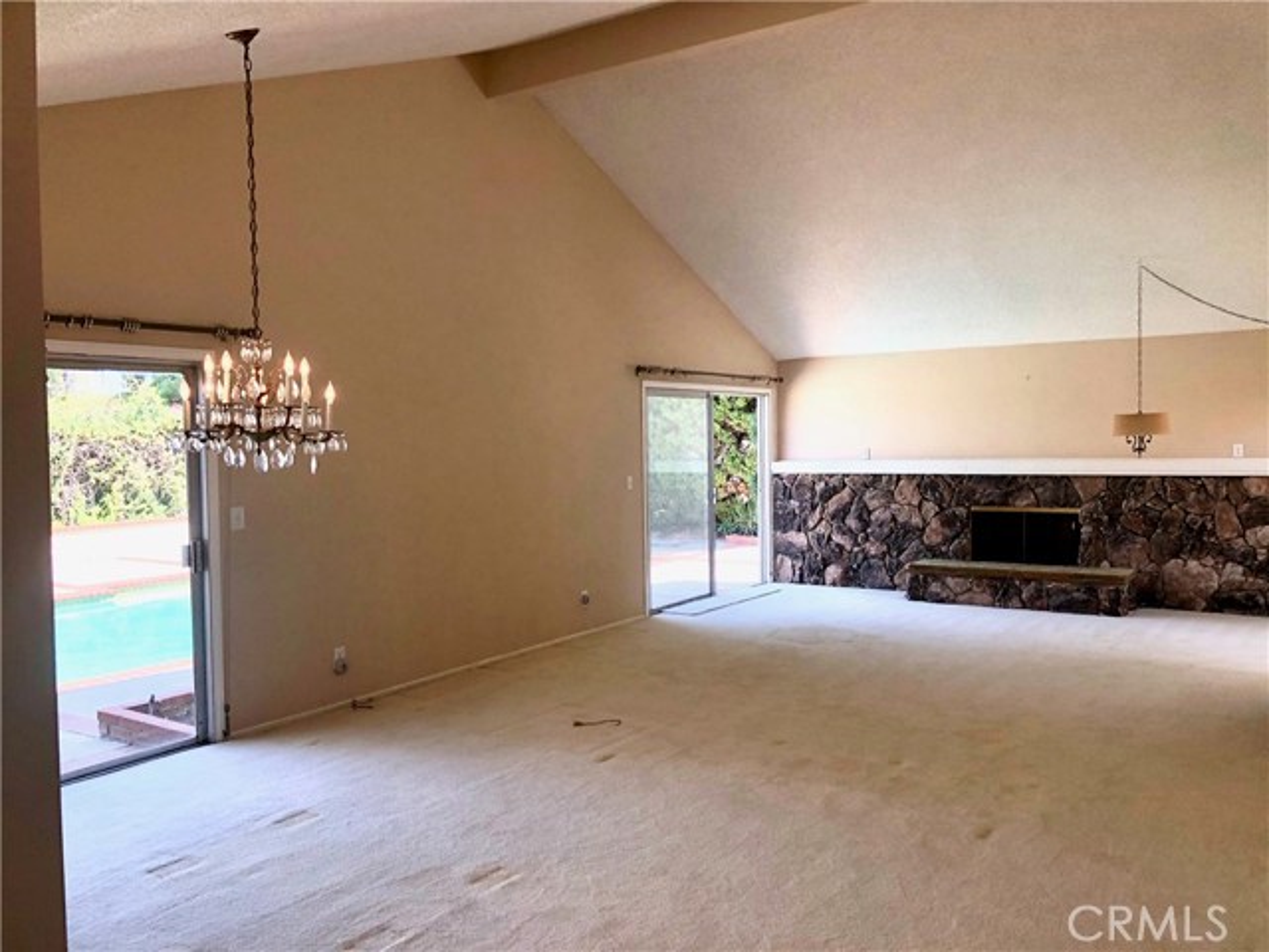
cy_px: 476
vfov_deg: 49.7
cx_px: 634
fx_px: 1026
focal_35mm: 28
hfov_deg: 63.4
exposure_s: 1/358
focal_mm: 4
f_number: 1.8
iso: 20
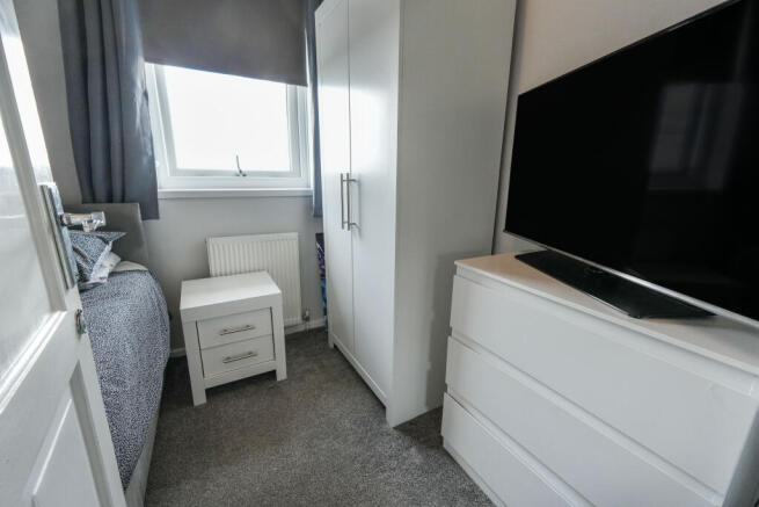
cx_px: 380
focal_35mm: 15
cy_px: 254
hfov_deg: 100.4
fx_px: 316
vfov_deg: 77.4
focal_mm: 10
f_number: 4
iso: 800
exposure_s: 1/160
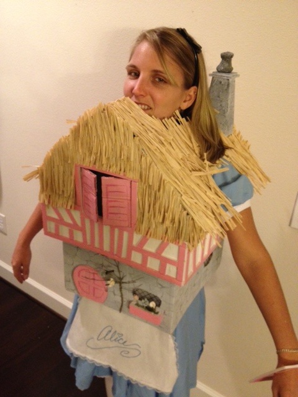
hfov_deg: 40.7
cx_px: 149
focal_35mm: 35
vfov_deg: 52.6
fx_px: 402
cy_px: 198
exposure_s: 1/20
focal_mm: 4.28
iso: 320
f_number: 2.4
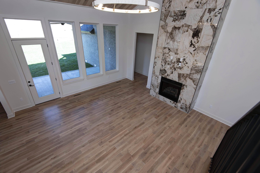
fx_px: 116
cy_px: 86
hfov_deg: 96.7
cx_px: 130
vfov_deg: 73.8
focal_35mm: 16
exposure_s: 1/60
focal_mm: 16
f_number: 6.7
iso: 280
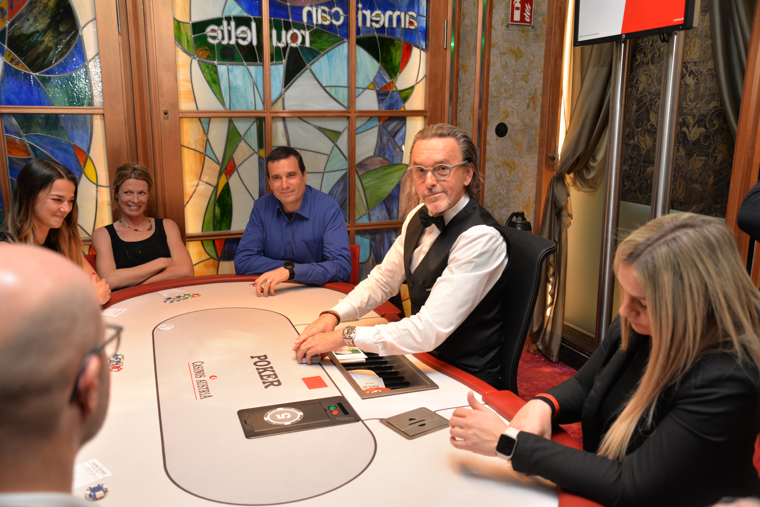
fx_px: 676
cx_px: 380
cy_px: 254
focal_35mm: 32
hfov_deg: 58.7
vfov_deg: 41.1
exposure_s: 1/60
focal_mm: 32
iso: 500
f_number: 4
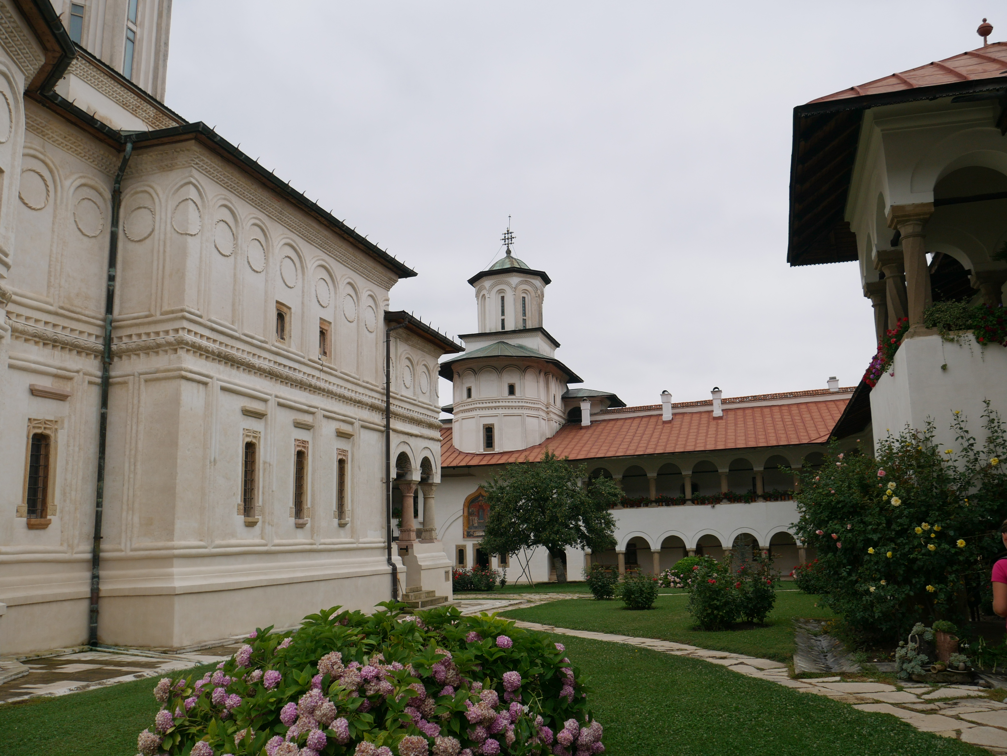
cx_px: 504
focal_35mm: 28
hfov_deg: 63.4
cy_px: 378
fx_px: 815
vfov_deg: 49.8
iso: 200
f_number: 5.6
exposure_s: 1/320
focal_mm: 14
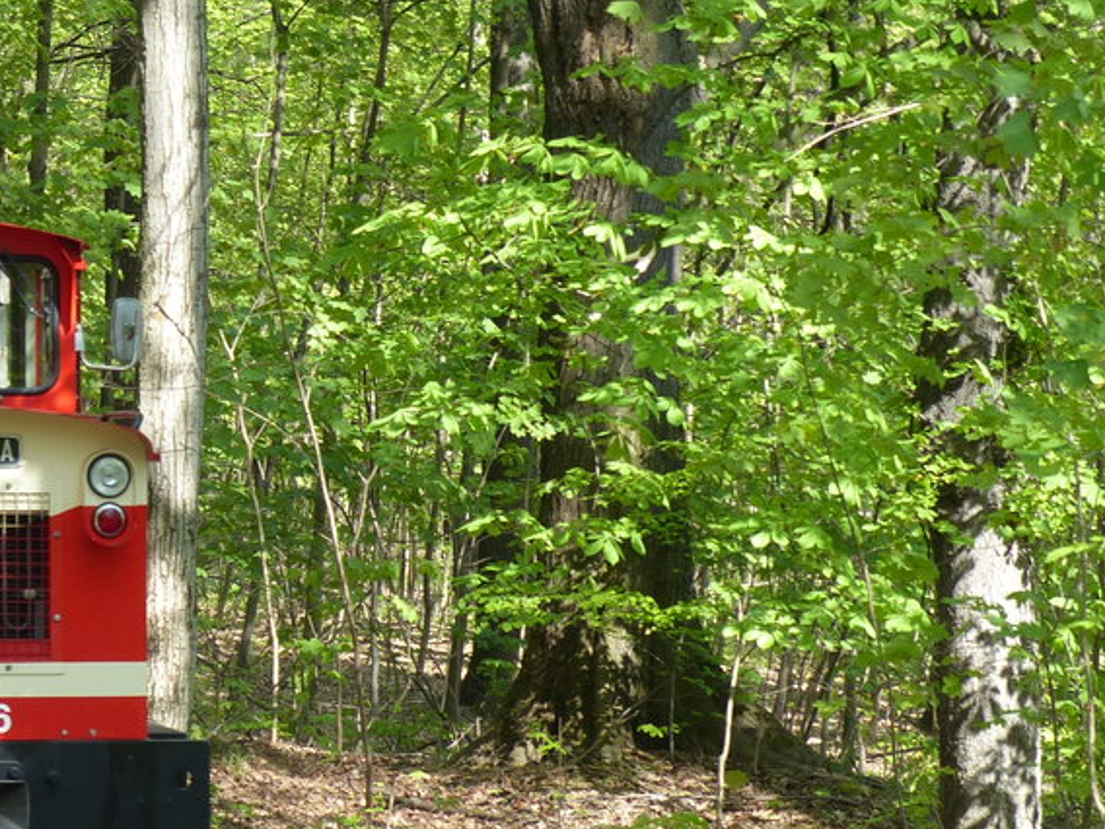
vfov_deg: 5.6
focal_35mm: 266
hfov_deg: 7.4
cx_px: 56
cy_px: 327
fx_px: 8491
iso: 100
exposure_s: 1/125
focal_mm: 22.6
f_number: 3.2
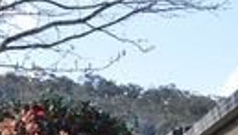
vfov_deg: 8.2
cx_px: 310
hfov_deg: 14.1
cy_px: 173
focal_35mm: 146
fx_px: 922
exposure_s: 1/640
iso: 800
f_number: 13
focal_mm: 25
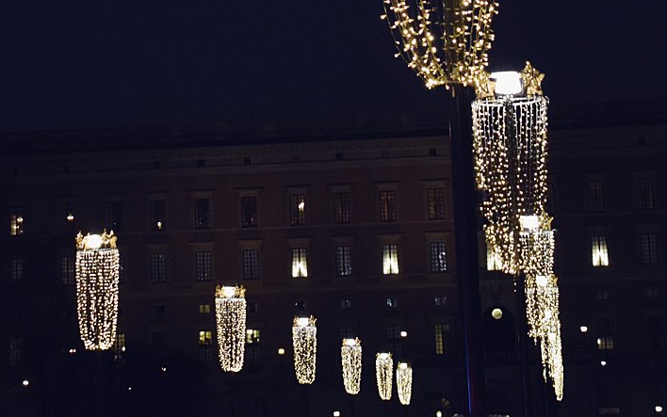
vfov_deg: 12.9
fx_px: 1821
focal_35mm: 100
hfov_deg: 20.6
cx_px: 170
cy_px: -2
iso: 3600
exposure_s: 1/60
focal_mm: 29
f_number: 4.2
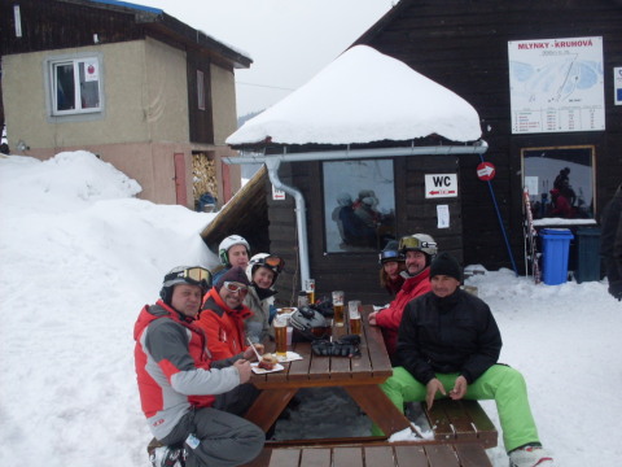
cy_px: 234
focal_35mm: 38
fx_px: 683
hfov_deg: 49.0
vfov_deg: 37.7
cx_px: 311
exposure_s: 1/125
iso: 80
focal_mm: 6.3
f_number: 8.4
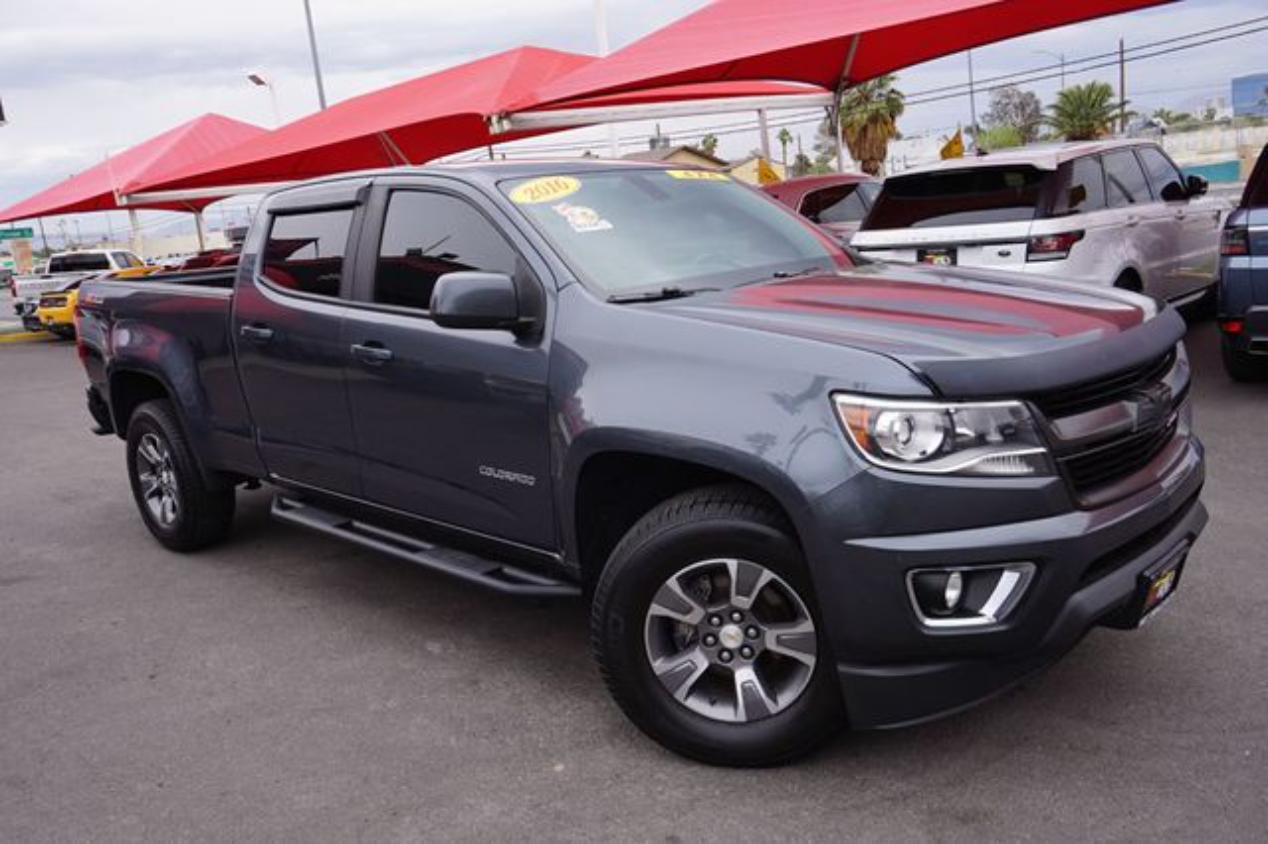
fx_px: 1056
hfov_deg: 62.0
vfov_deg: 43.6
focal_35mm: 30
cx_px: 634
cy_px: 422
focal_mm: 20
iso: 100
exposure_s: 1/80
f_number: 8
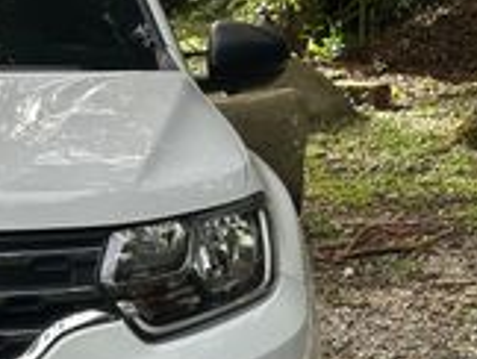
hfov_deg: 13.5
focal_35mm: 139
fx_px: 1918
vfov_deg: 10.7
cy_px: 215
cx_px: -188
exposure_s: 1/412
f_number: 1.78
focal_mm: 6.86
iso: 64
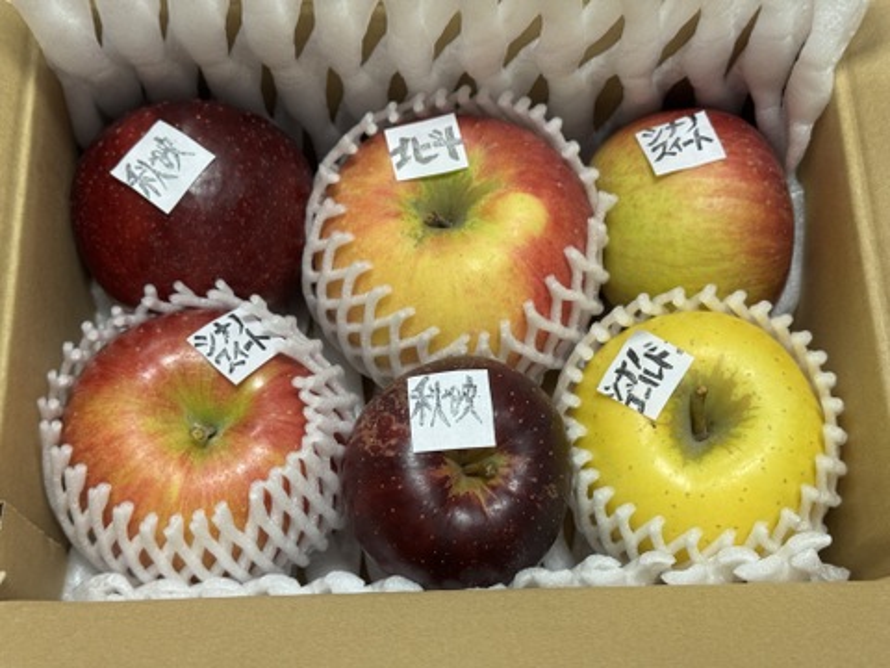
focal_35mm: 48
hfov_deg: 39.7
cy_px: 334
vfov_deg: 30.3
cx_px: 445
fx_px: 1234
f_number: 1.78
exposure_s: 1/50
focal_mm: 6.76
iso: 160
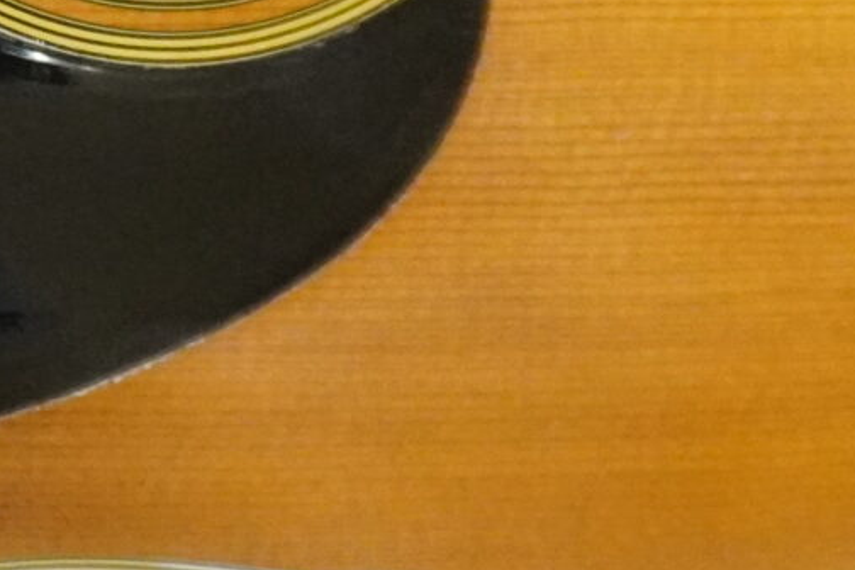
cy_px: -327
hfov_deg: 14.9
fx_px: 2897
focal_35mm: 122
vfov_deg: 10.8
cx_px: -612
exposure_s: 1/125
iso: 6400
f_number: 3.5
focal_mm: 16
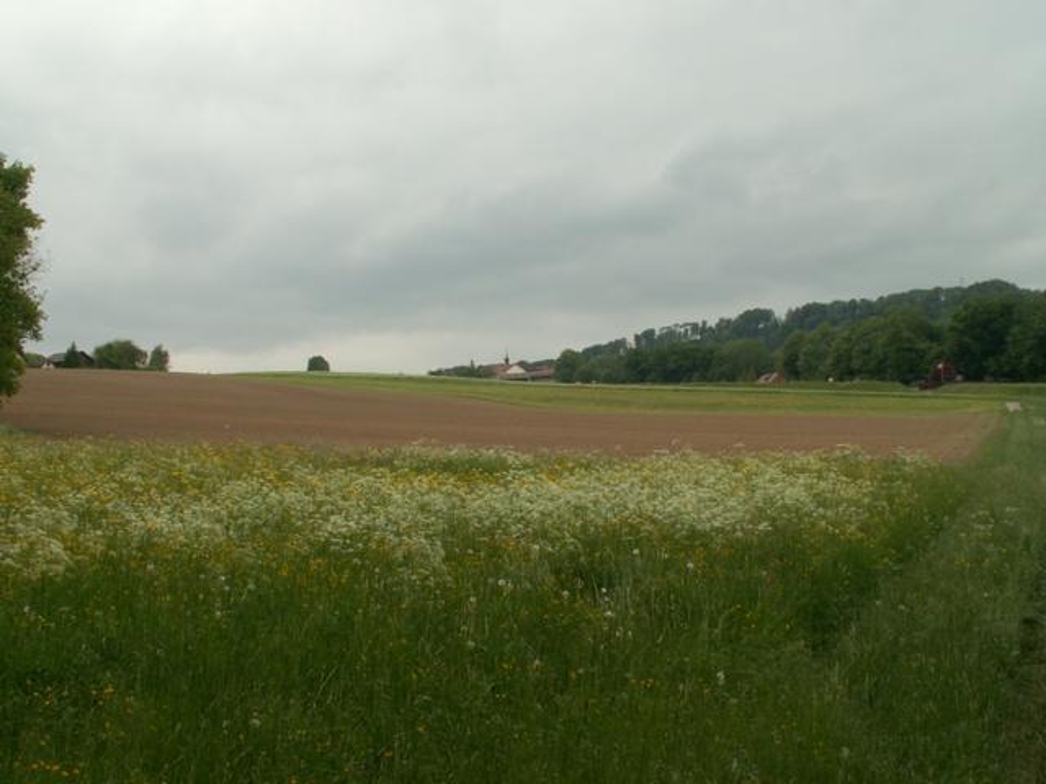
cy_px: 392
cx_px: 523
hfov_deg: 52.6
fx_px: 1058
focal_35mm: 35
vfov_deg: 40.7
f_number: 6.3
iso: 50
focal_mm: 5.86
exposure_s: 1/160
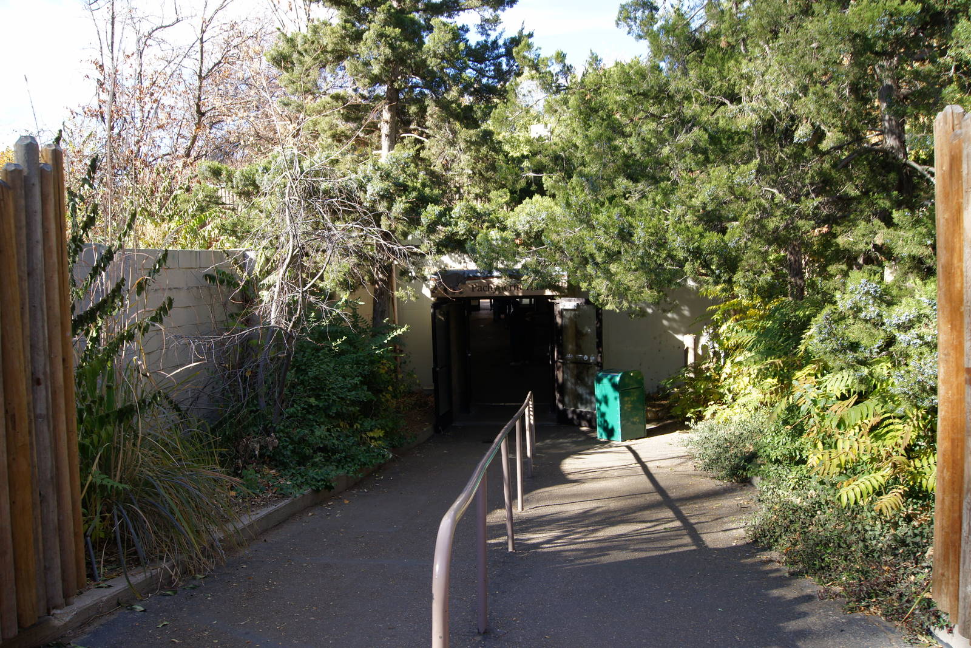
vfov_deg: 43.6
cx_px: 486
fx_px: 809
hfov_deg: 61.9
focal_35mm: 30
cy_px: 324
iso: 200
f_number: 8
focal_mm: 20
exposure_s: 1/80
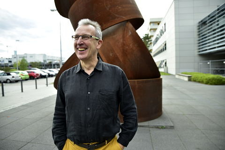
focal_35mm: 24
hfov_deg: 73.7
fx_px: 150
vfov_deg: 53.1
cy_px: 75
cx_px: 112
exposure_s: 1/640
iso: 200
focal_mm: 24
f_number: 2.8
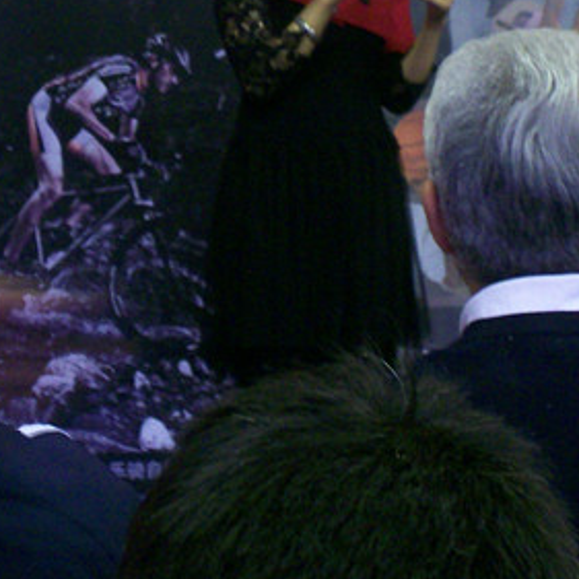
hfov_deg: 9.4
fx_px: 3520
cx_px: 284
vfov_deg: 9.3
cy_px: -21
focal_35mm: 186
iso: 160
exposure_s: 1/8
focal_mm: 12.4
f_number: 4
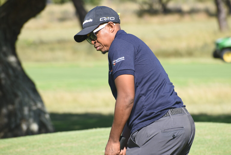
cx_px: 116
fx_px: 2505
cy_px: 78
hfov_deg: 5.3
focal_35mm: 390
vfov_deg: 3.5
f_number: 8
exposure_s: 1/160
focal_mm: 260
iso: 100
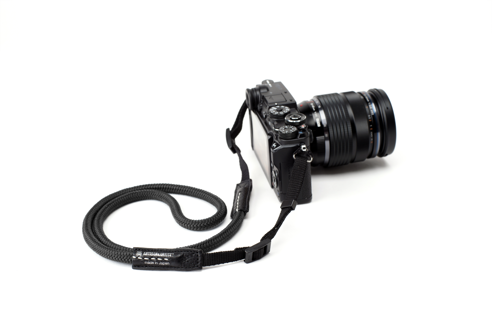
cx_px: 246
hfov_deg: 39.6
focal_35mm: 50
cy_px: 164
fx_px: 683
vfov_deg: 27.0
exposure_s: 1/60
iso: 100
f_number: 9
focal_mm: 50
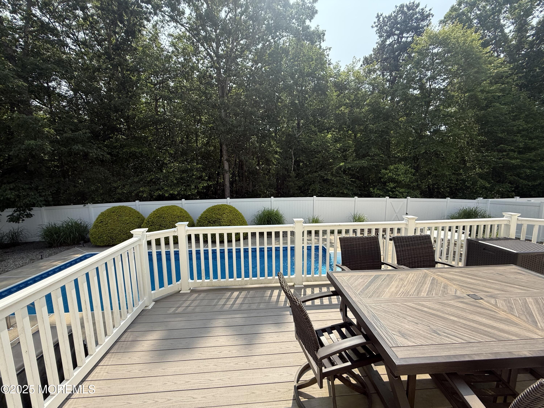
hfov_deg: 102.1
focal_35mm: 14
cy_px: 204
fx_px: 220
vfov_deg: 85.7
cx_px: 272
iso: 50
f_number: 2.2
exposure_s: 1/1017
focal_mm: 2.22
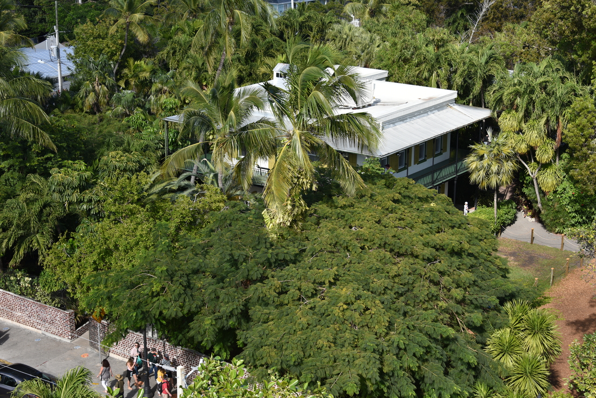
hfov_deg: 32.4
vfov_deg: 21.9
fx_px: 1027
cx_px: 298
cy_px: 199
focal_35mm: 62
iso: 100
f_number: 8
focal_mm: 62
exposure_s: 1/250
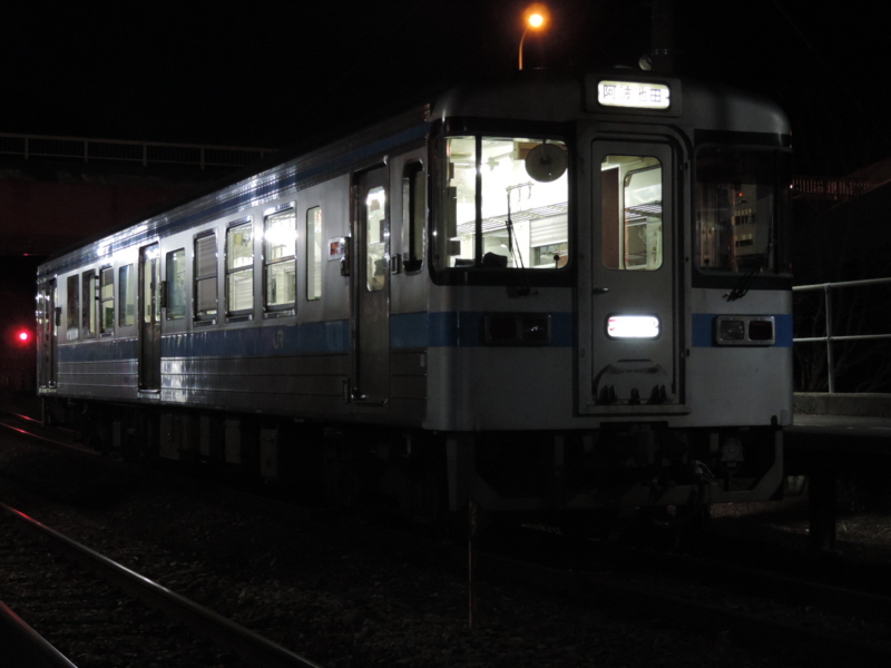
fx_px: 1802
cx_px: 446
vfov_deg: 21.0
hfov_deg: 27.8
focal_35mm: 70
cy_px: 334
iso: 800
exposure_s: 1/8
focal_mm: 12.4
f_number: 3.9
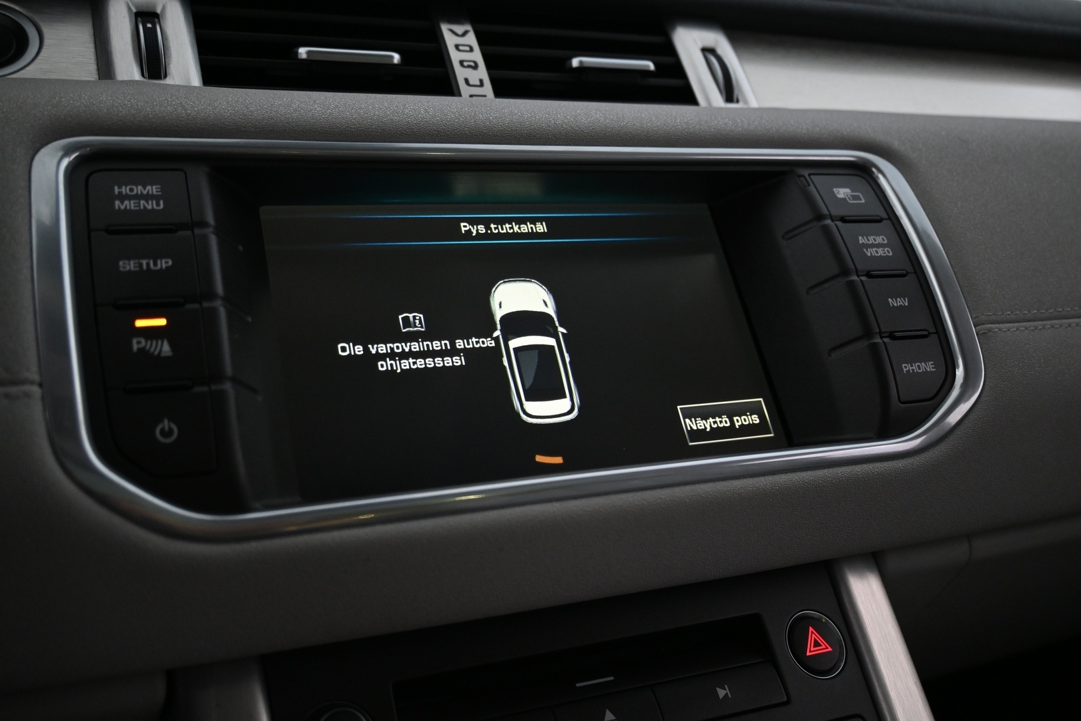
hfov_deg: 57.2
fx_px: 991
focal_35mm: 33
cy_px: 360
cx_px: 540
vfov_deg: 40.0
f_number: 4
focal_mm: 22
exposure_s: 1/40
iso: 1400
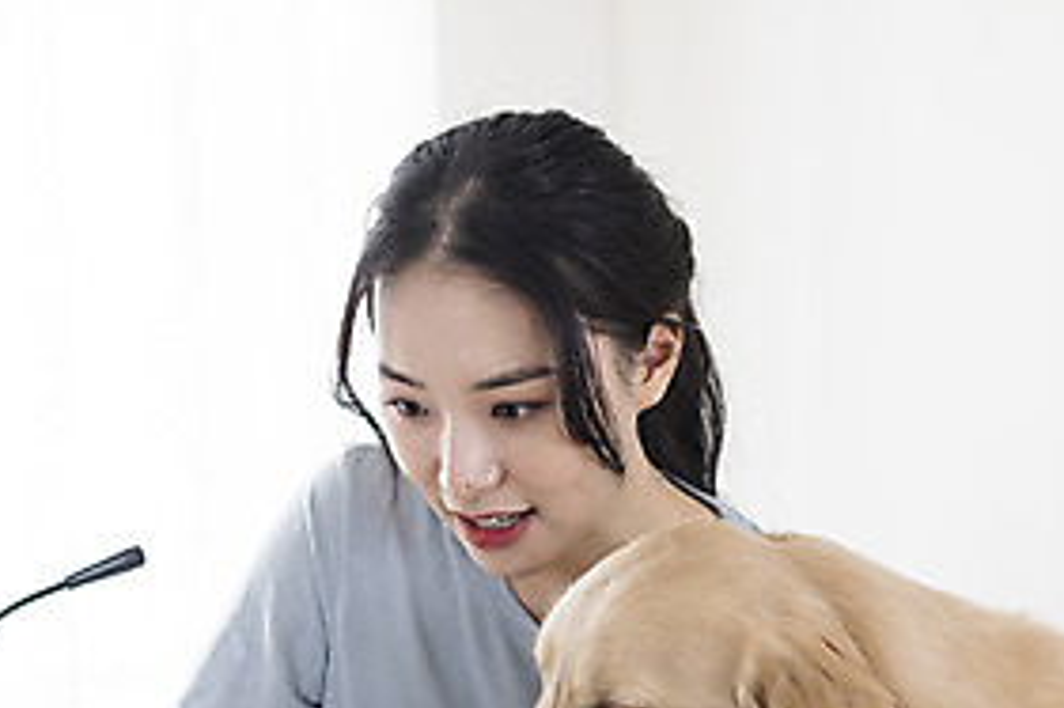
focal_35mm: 96
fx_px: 2836
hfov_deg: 21.3
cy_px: 530
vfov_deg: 14.2
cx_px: 504
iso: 250
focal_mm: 30
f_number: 2
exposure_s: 1/400
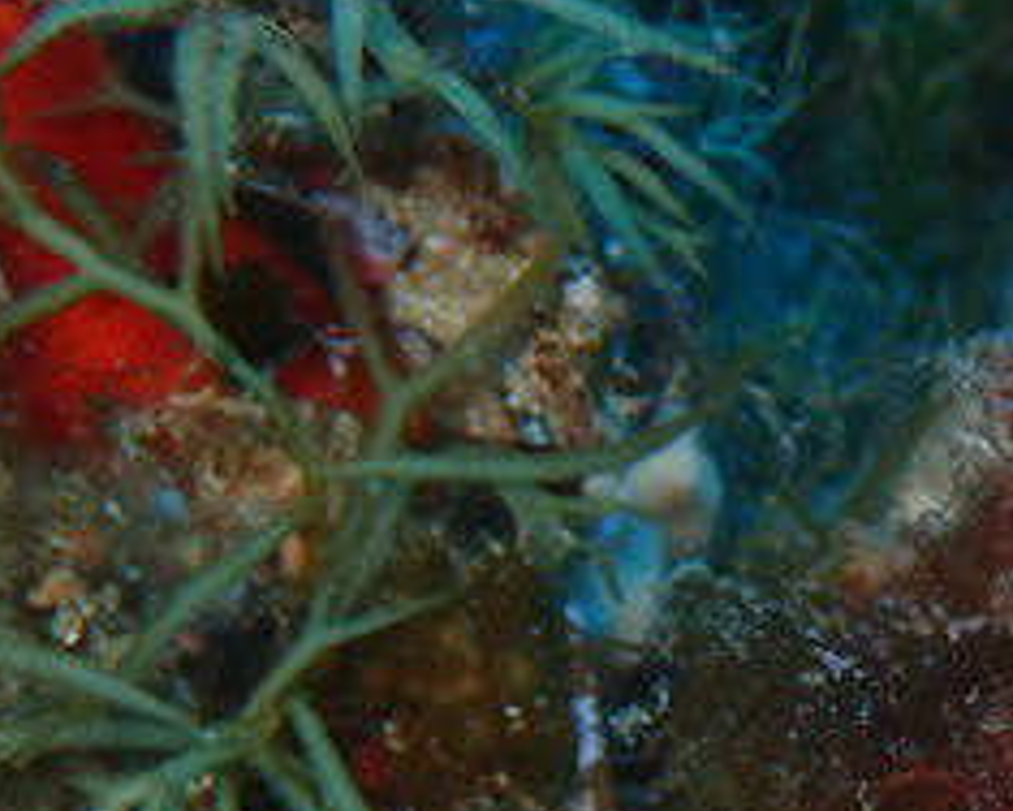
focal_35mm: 109
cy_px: 966
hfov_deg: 16.8
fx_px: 3268
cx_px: 1229
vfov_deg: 13.7
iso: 200
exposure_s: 1/80
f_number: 4
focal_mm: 7.86
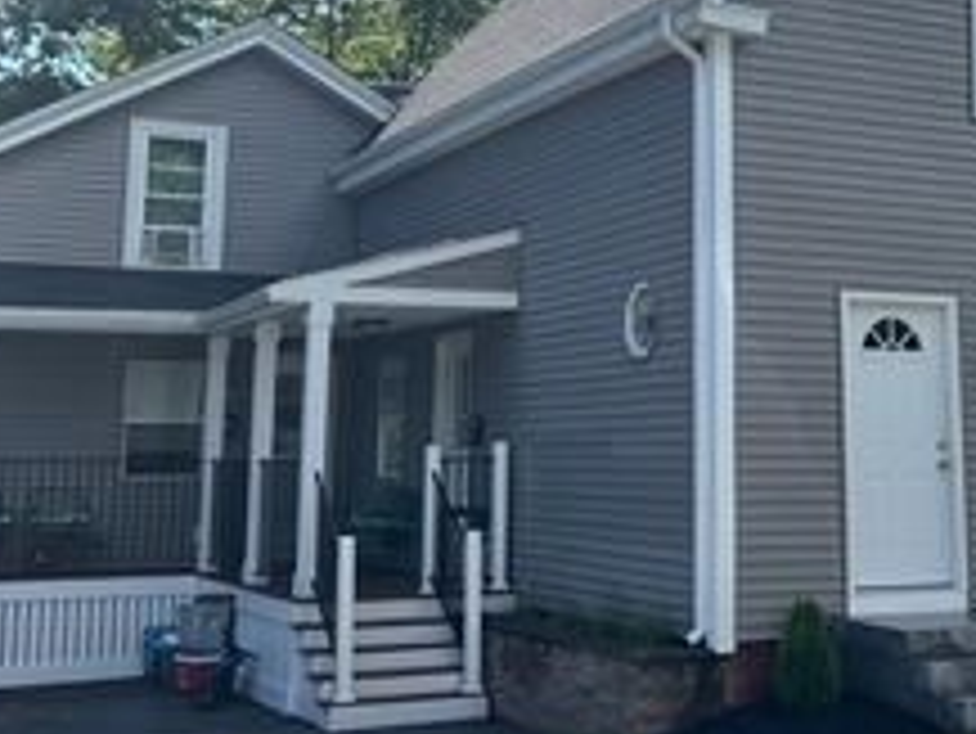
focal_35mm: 60
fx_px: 1693
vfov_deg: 24.2
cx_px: 693
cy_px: 178
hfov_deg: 31.8
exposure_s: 1/2857
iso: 50
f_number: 1.6
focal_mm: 5.96
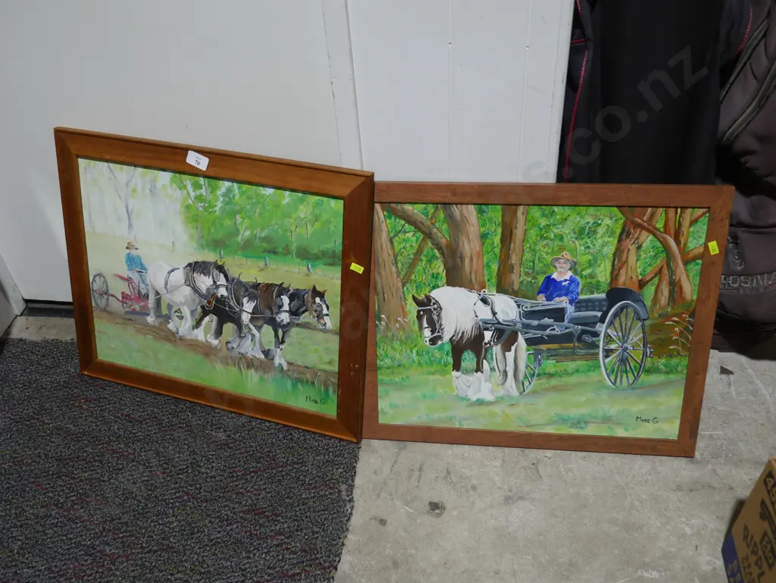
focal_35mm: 36
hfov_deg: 51.3
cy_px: 292
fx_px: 807
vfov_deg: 39.7
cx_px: 388
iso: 200
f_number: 4
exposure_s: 1/60
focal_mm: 18
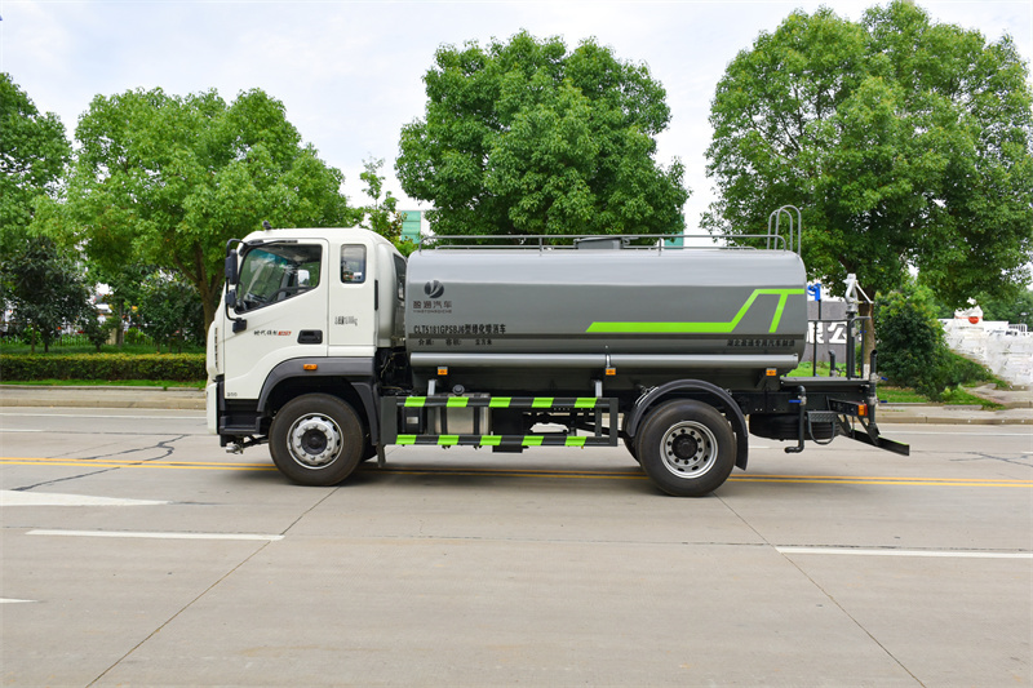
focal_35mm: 33
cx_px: 516
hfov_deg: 57.2
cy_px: 344
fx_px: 947
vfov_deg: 40.0
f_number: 8
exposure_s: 1/250
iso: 200
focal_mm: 22
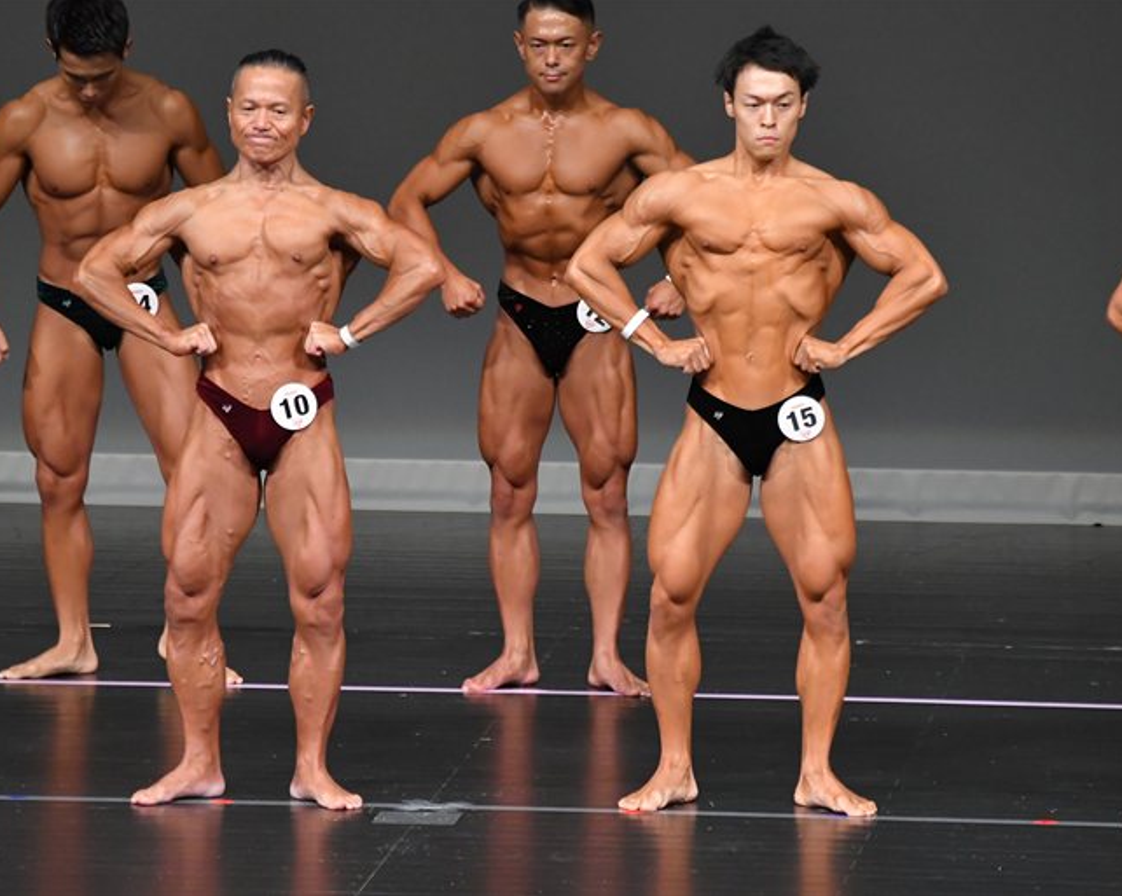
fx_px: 12978
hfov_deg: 5.0
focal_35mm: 391
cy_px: 447
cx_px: 520
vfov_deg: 4.0
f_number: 5.6
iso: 4000
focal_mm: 230
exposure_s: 1/400
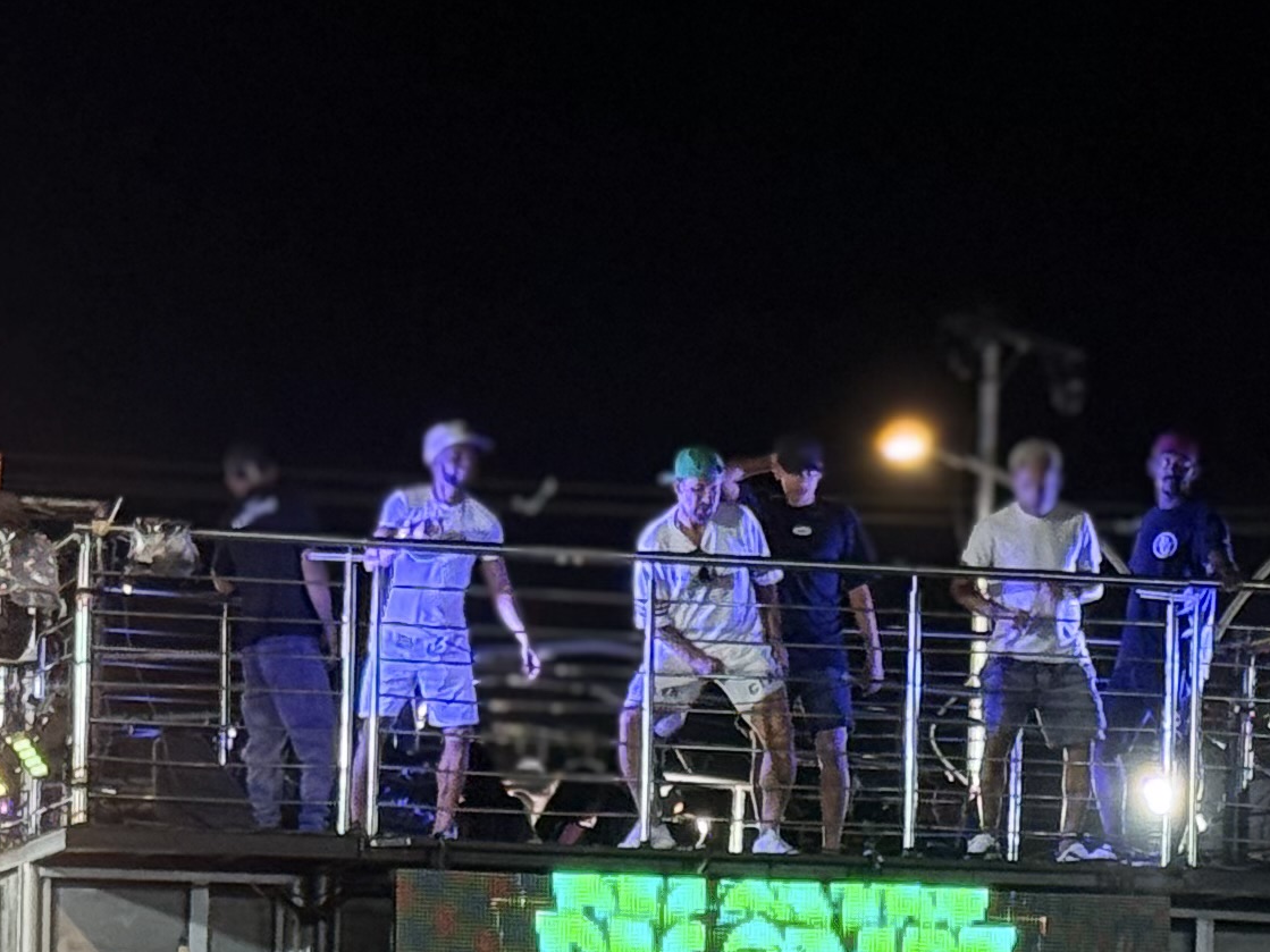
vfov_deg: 8.5
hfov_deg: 11.4
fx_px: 6346
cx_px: 826
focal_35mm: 173
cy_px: 1261
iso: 125
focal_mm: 6.76
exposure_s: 1/61
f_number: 1.78
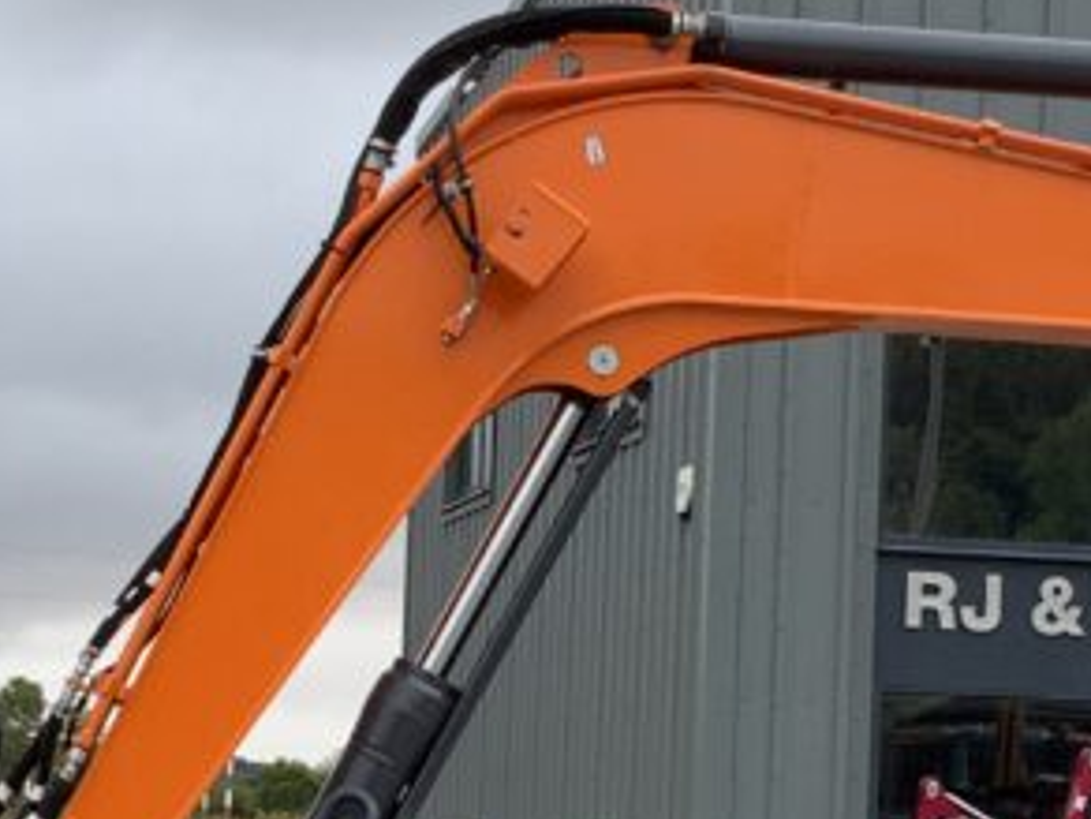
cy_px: 752
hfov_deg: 15.5
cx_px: 501
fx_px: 4003
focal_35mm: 127
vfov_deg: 11.6
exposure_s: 1/770
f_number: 1.8
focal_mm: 3
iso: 16
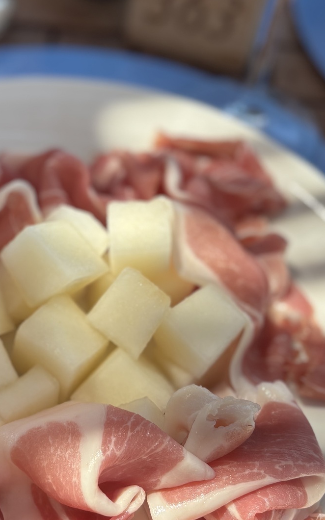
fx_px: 737
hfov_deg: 24.5
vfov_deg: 38.8
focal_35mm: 52
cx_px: 68
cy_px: 296
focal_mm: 5.96
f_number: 1.6
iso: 50
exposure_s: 1/1139
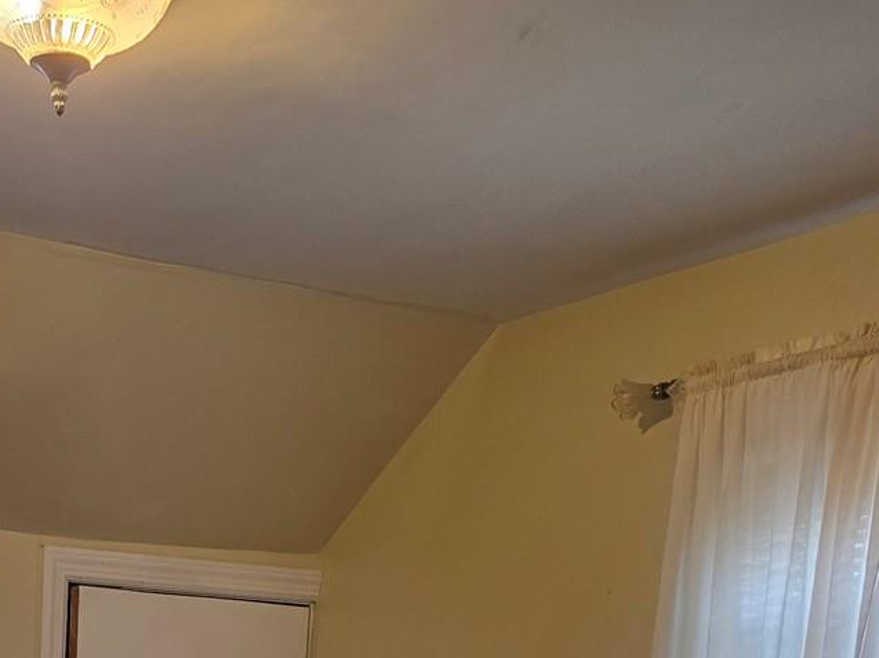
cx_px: 33
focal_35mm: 74
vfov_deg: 17.6
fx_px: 1878
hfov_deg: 25.3
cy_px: 1014
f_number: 1.7
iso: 200
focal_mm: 6.25
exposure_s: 1/120
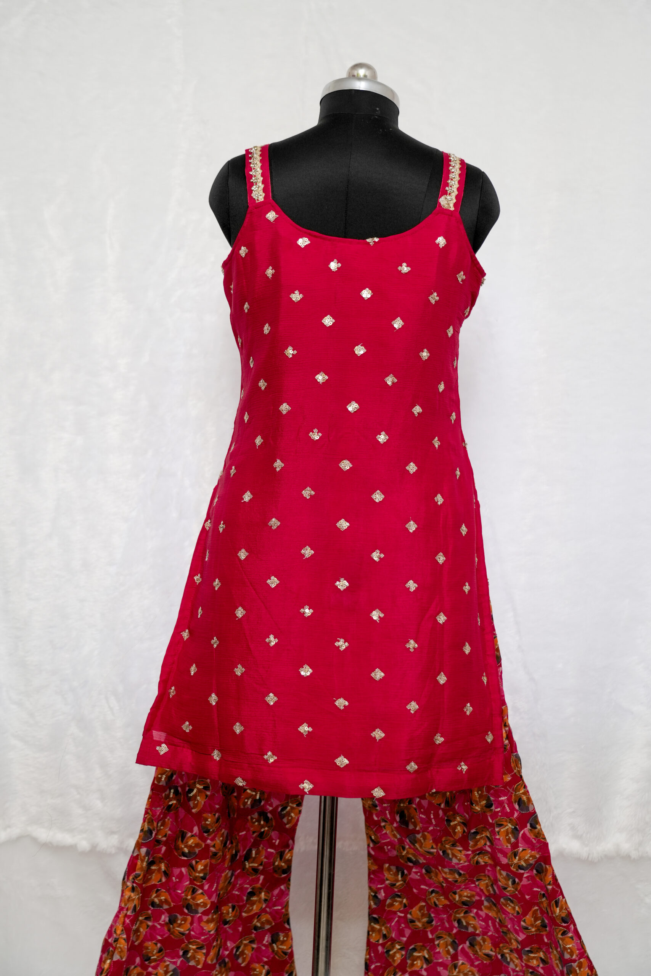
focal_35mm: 50
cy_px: 488
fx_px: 1356
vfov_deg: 39.6
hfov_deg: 27.0
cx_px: 326
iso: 320
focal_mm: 50
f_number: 4
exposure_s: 1/200
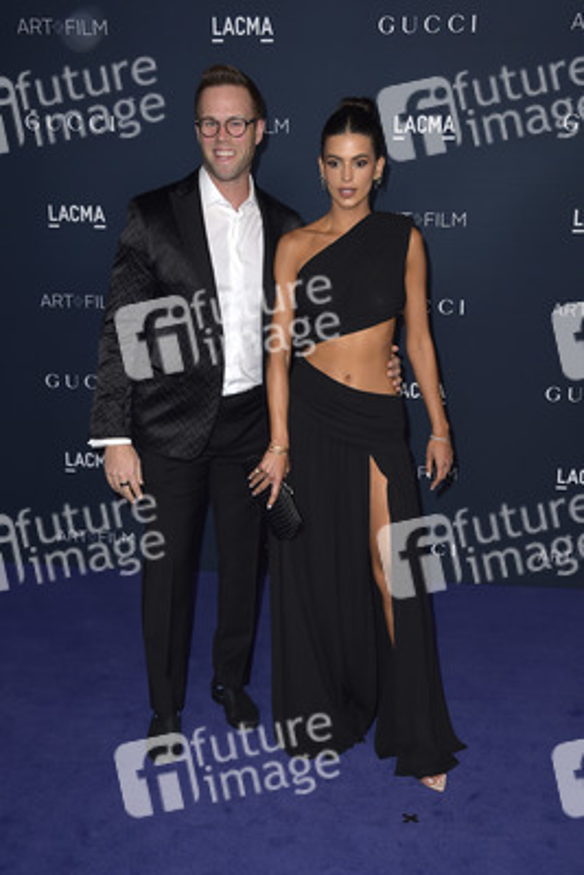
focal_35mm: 48
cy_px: 438
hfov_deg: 28.1
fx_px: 1167
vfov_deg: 41.1
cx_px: 292
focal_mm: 48
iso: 500
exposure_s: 1/250
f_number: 6.3
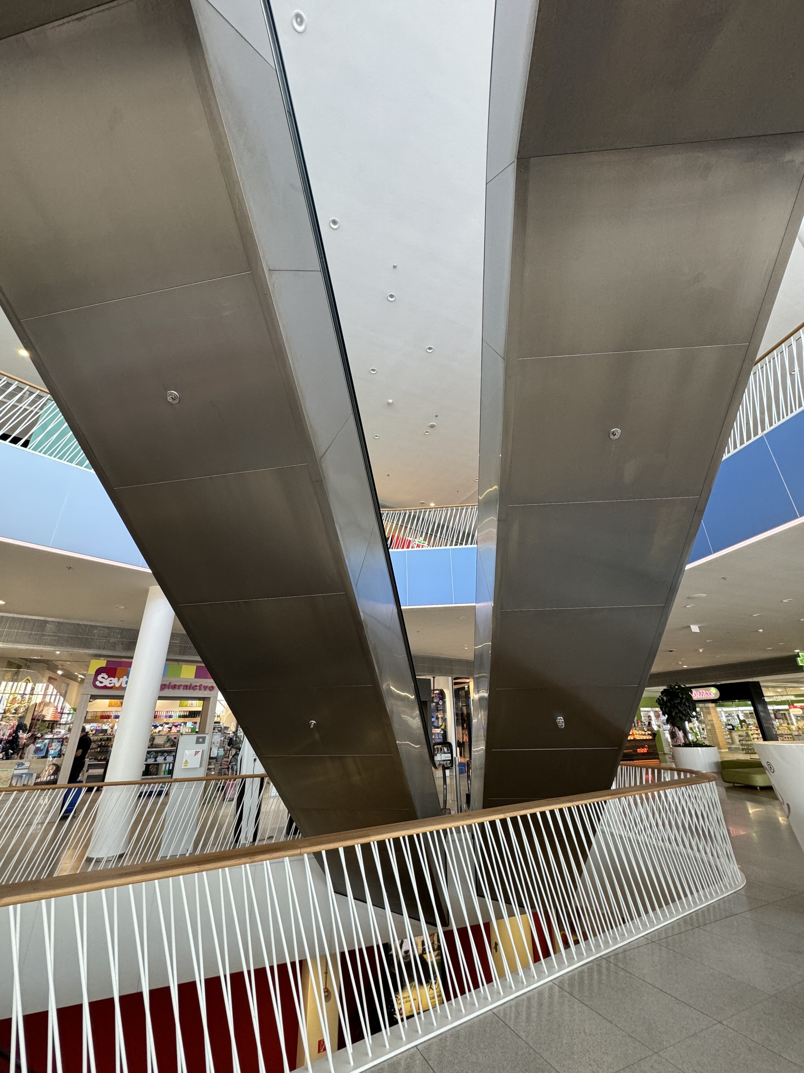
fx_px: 434
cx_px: 402
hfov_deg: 85.7
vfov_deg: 102.1
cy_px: 536
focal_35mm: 14
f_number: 2.2
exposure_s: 1/100
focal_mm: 2.22
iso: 200
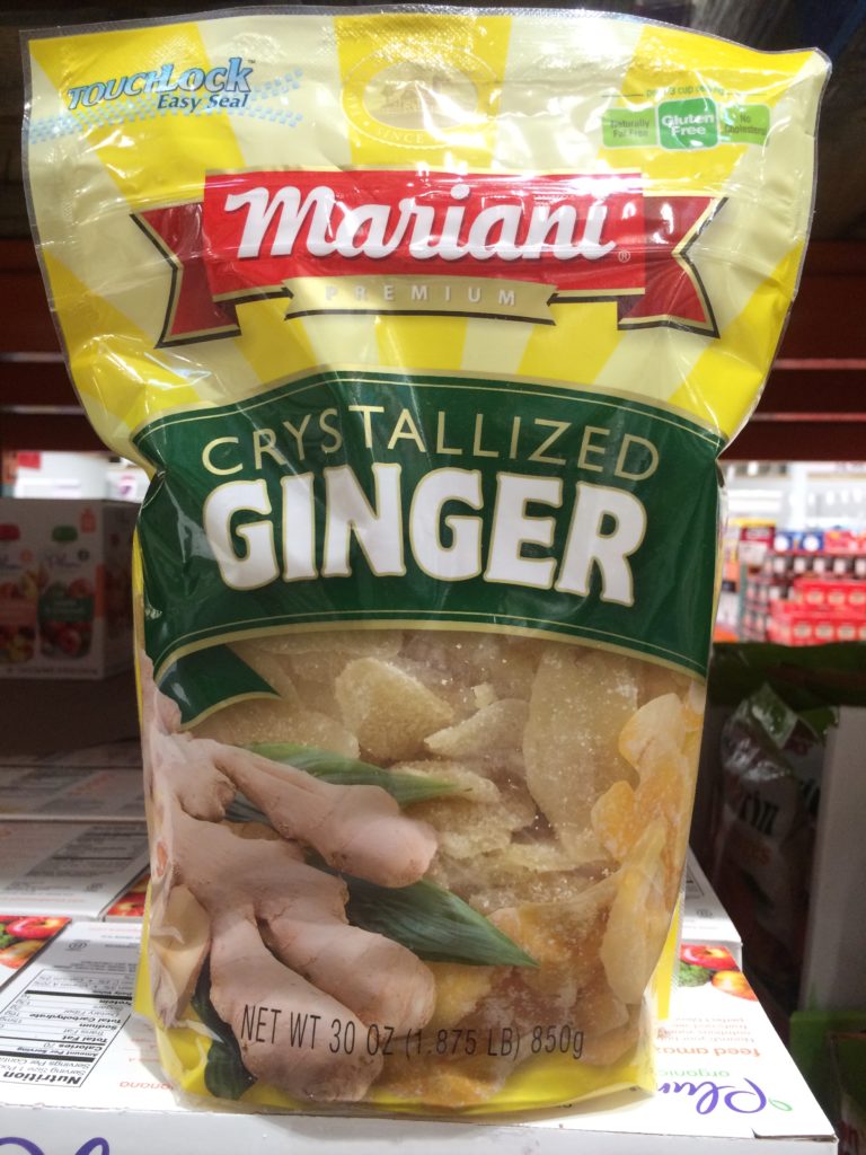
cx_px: 433
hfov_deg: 48.2
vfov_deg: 61.7
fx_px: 967
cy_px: 578
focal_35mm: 29
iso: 100
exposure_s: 1/30
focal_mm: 4.15
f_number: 2.2
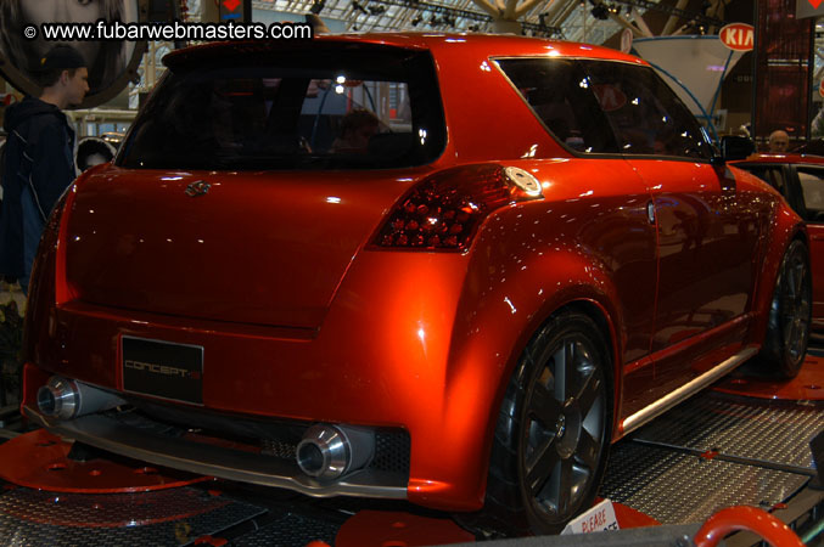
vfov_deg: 29.8
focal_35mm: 45
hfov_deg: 43.6
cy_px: 274
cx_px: 412
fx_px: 1029
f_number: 5
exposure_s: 1/60
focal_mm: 30
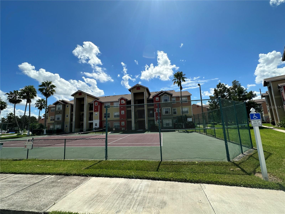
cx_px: 142
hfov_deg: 102.1
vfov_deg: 85.7
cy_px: 107
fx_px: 115
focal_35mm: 14
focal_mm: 2.22
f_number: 2.2
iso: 50
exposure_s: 1/3401
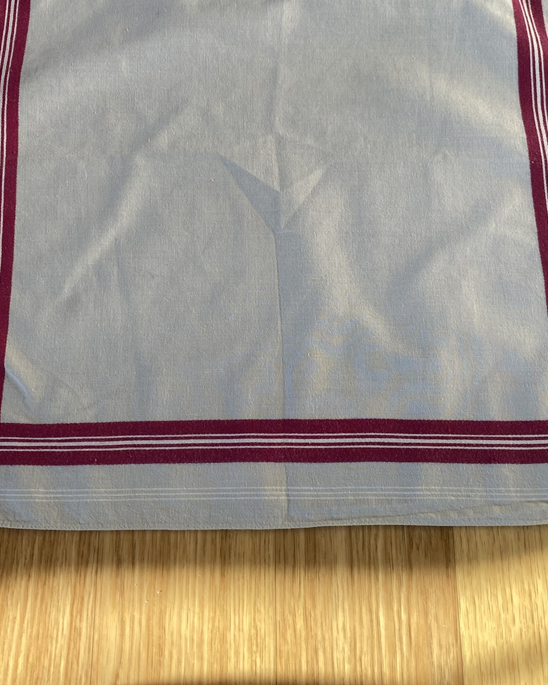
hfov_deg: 34.2
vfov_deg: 41.6
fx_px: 892
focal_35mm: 44
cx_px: 282
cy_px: 240
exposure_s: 1/122
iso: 32
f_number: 1.8
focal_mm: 4.25
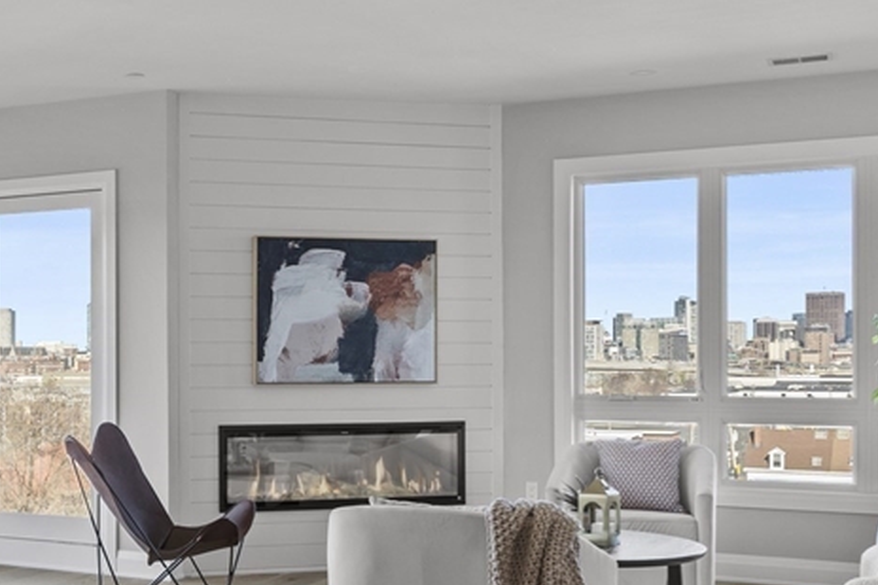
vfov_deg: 24.9
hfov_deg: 35.2
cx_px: 127
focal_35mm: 54
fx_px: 1319
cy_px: 359
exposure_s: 1/20
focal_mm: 24.5
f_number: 7.1
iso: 320
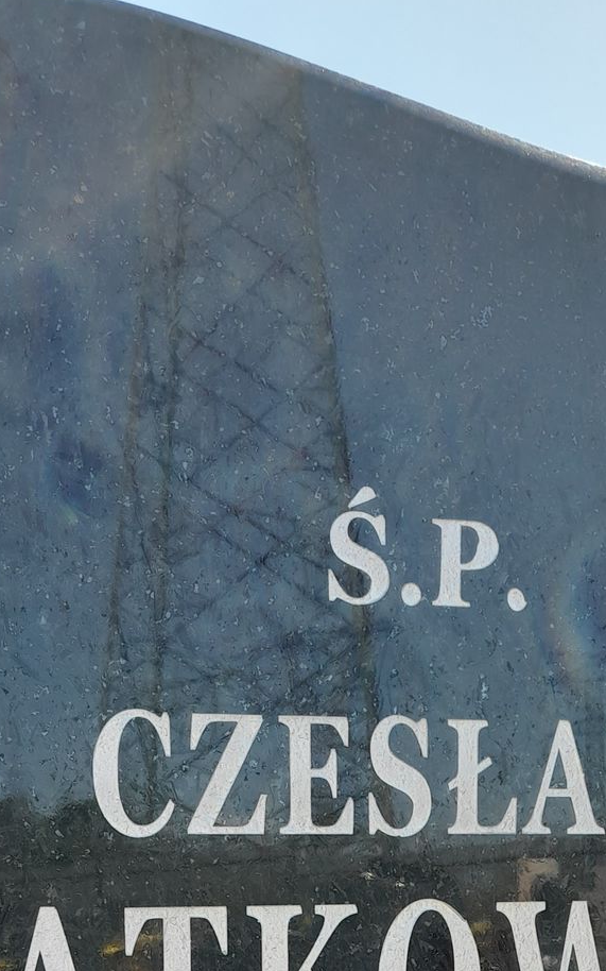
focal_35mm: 58
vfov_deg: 31.6
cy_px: 1034
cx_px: 258
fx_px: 1533
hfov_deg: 22.3
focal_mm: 4.6
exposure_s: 1/145
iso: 20
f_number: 2
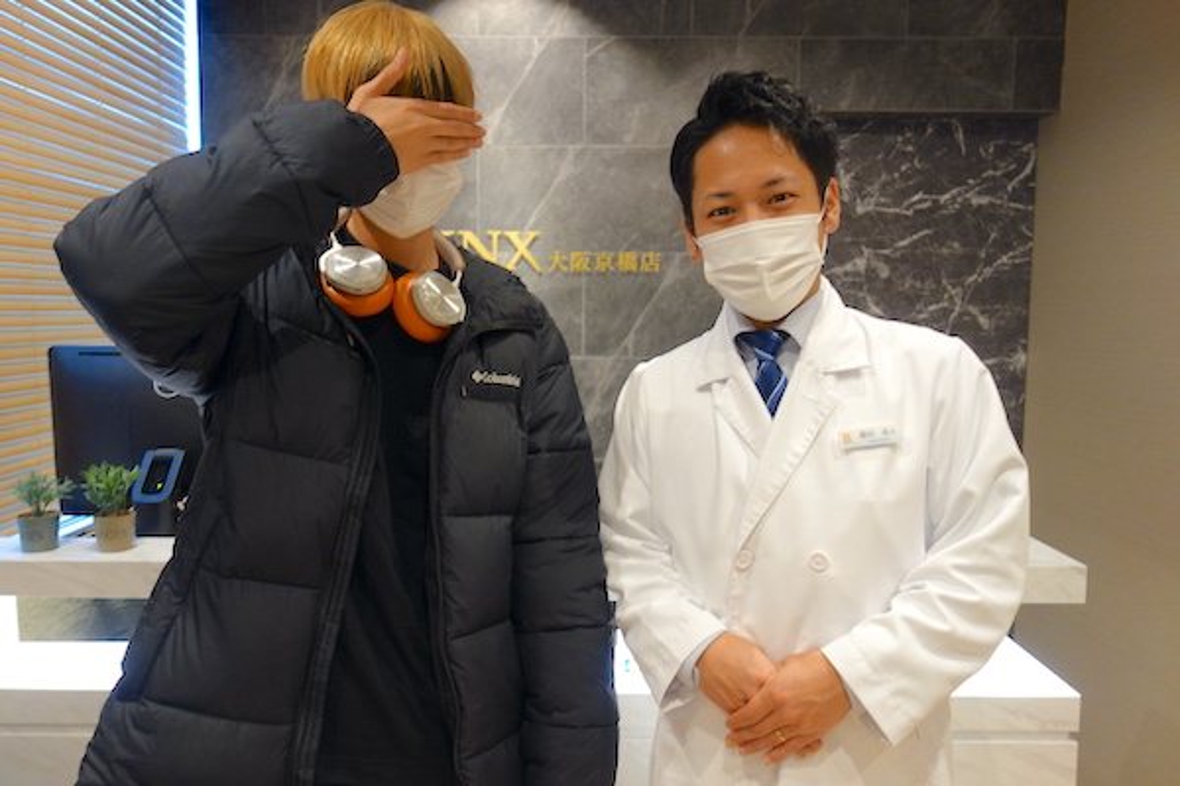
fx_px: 918
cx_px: 590
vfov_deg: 46.4
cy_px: 393
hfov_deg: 65.5
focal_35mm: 28
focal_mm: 10.4
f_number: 1.8
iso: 400
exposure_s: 1/80
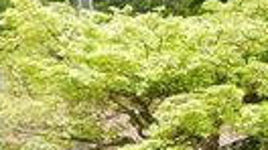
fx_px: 1974
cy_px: 59
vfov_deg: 4.4
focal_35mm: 278
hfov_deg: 7.1
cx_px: 757
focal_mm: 7.4
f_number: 4
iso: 80
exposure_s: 1/160
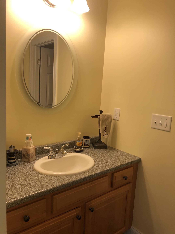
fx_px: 189
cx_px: 88
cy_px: 117
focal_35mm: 28
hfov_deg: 49.7
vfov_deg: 63.4
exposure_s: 1/30
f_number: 1.8
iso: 25
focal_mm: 3.99
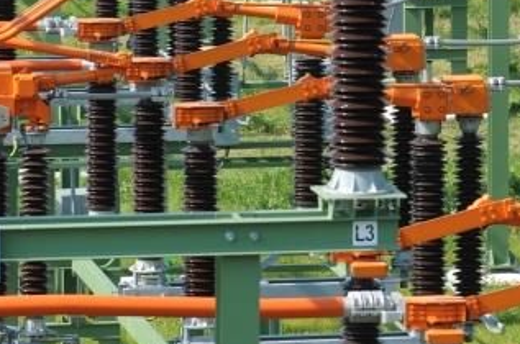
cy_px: -18
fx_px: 6011
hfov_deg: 4.9
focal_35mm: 417
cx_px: 85
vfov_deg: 3.3
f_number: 4.5
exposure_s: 1/320
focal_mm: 86
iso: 100
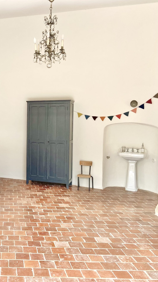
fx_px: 283
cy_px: 141
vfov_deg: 52.8
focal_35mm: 38
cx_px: 1
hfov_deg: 29.2
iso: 80
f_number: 1.8
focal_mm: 4.25
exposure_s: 1/122
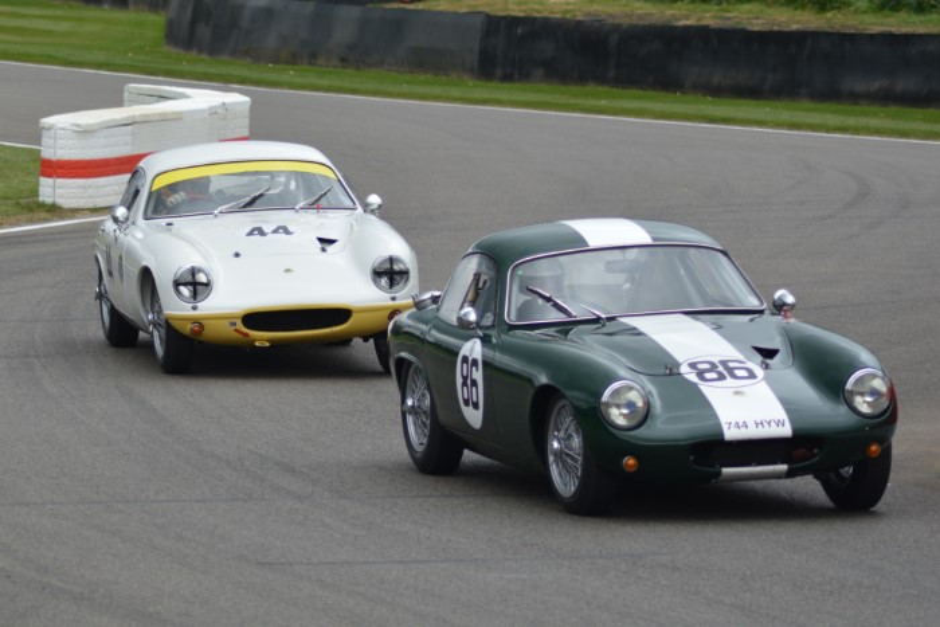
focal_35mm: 210
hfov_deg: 9.8
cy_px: 314
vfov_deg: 6.5
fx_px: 5484
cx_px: 470
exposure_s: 1/640
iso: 400
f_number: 5
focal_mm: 140
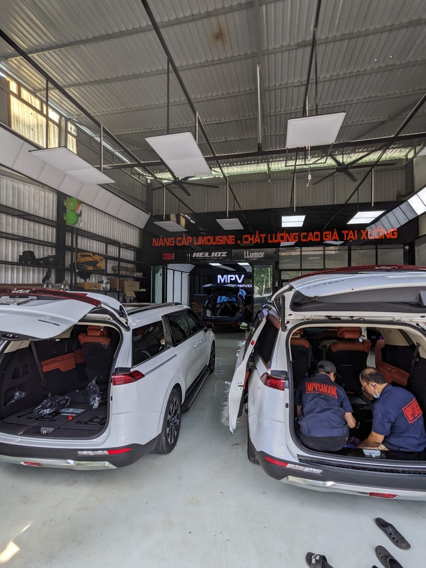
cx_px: 213
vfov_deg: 94.5
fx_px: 263
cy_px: 284
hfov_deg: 78.1
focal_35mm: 16
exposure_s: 1/196
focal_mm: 2.22
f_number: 2.2
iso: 33
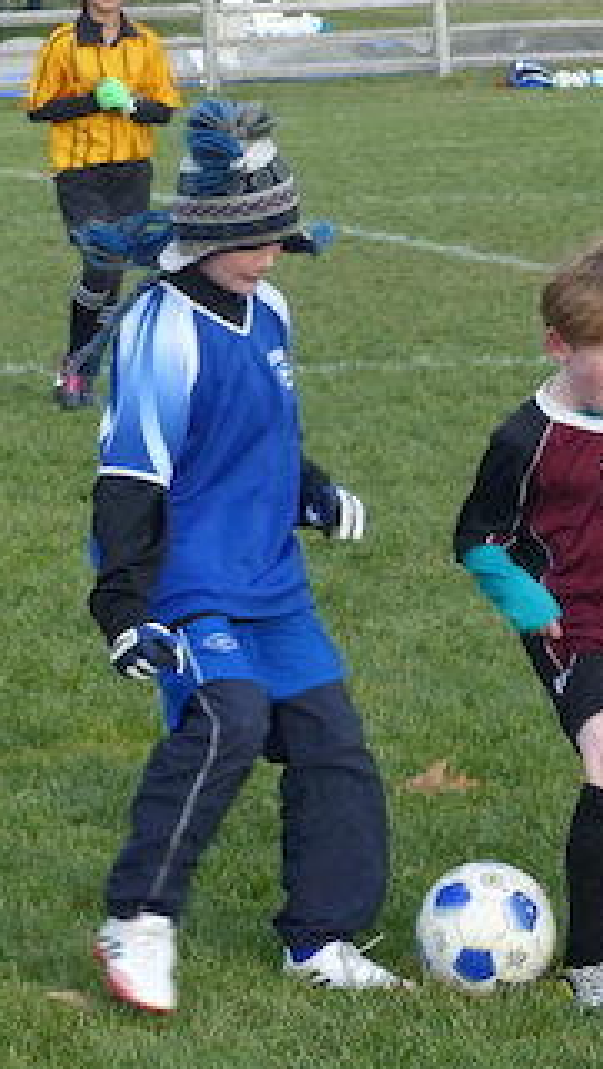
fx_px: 4568
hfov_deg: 7.5
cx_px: 608
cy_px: 450
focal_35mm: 161
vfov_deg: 13.3
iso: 500
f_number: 2.8
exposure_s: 1/500
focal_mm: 16
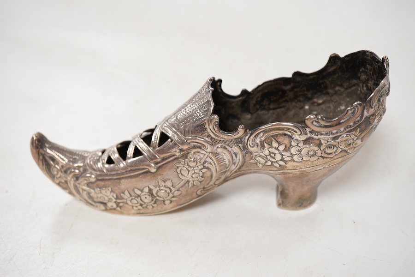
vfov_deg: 29.9
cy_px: 138
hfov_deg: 43.6
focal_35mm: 45
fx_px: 519
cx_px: 208
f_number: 8
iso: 1250
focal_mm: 30
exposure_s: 1/125
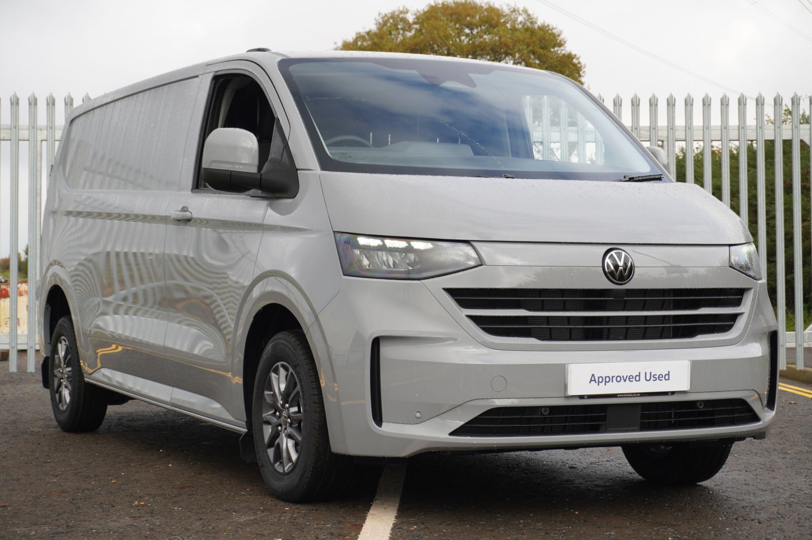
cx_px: 406
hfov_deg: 29.3
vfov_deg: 19.7
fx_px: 1555
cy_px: 270
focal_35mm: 69
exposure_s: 1/90
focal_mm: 46
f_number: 5.6
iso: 125
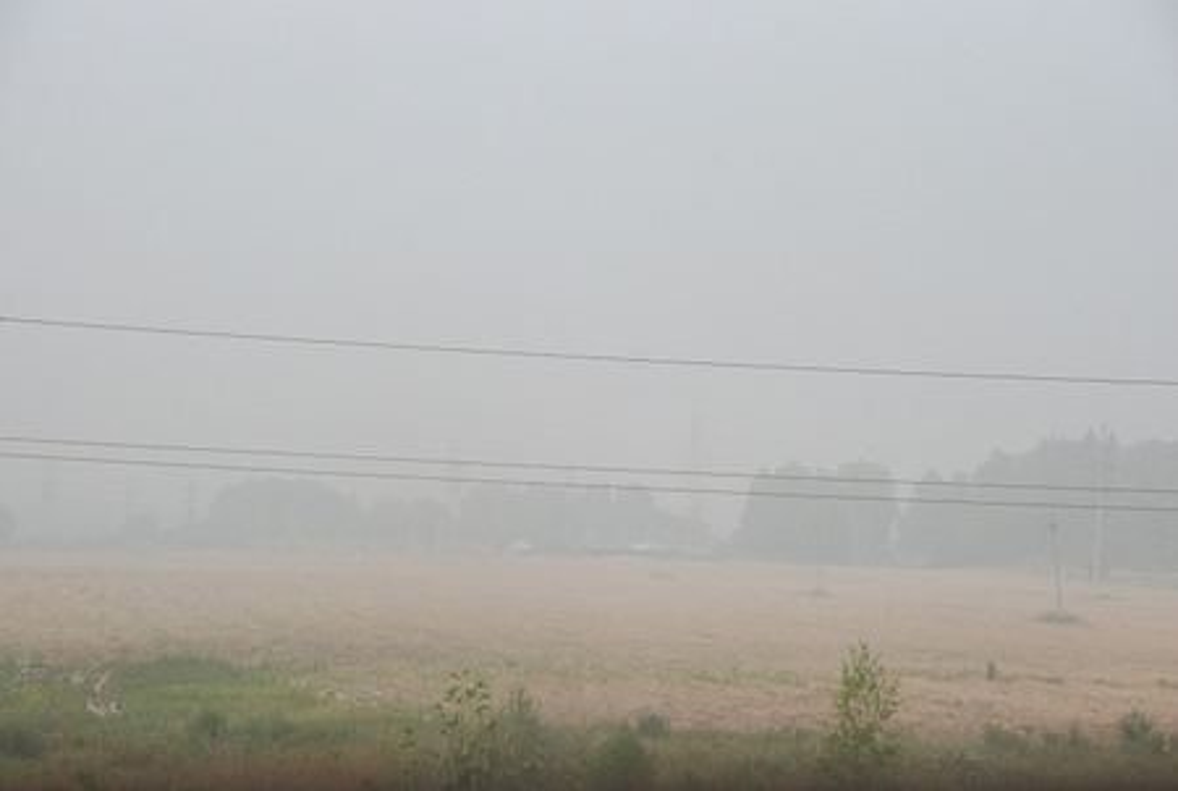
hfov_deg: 24.1
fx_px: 2754
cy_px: 396
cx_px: 589
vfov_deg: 16.3
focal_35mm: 84
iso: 1000
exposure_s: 1/4000
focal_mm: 56
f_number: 7.1
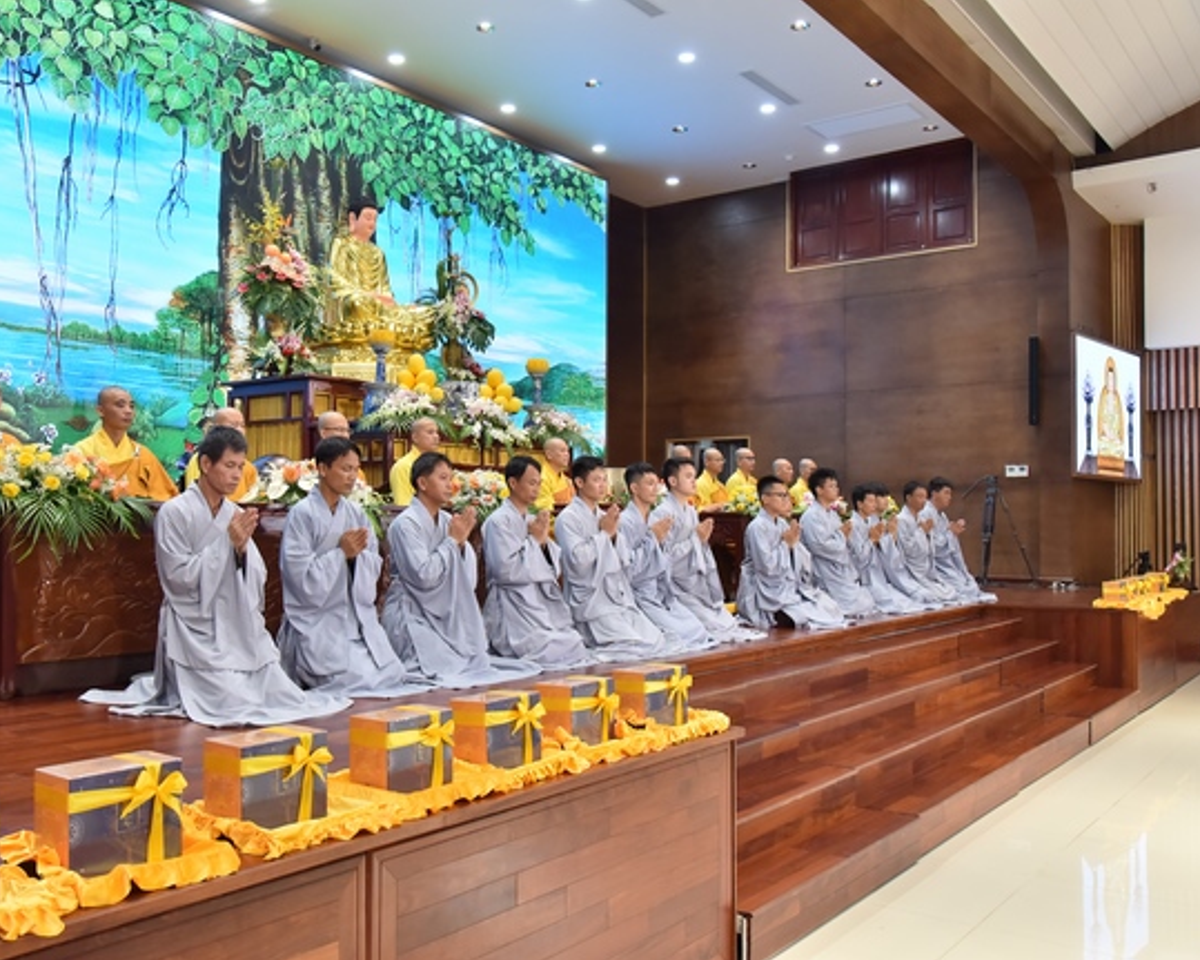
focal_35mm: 34
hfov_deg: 52.7
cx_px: 525
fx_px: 1207
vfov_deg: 43.3
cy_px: 481
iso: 1600
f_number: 5.6
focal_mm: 30
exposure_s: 1/100
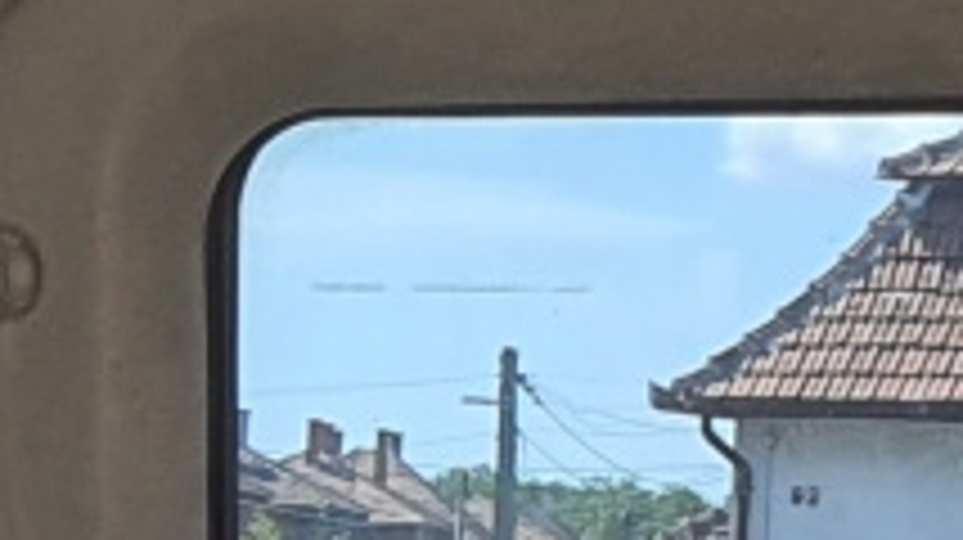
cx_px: -1458
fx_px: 5409
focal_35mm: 212
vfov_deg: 5.7
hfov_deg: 9.0
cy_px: 662
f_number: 2.4
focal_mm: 4.3
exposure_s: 1/203
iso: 50
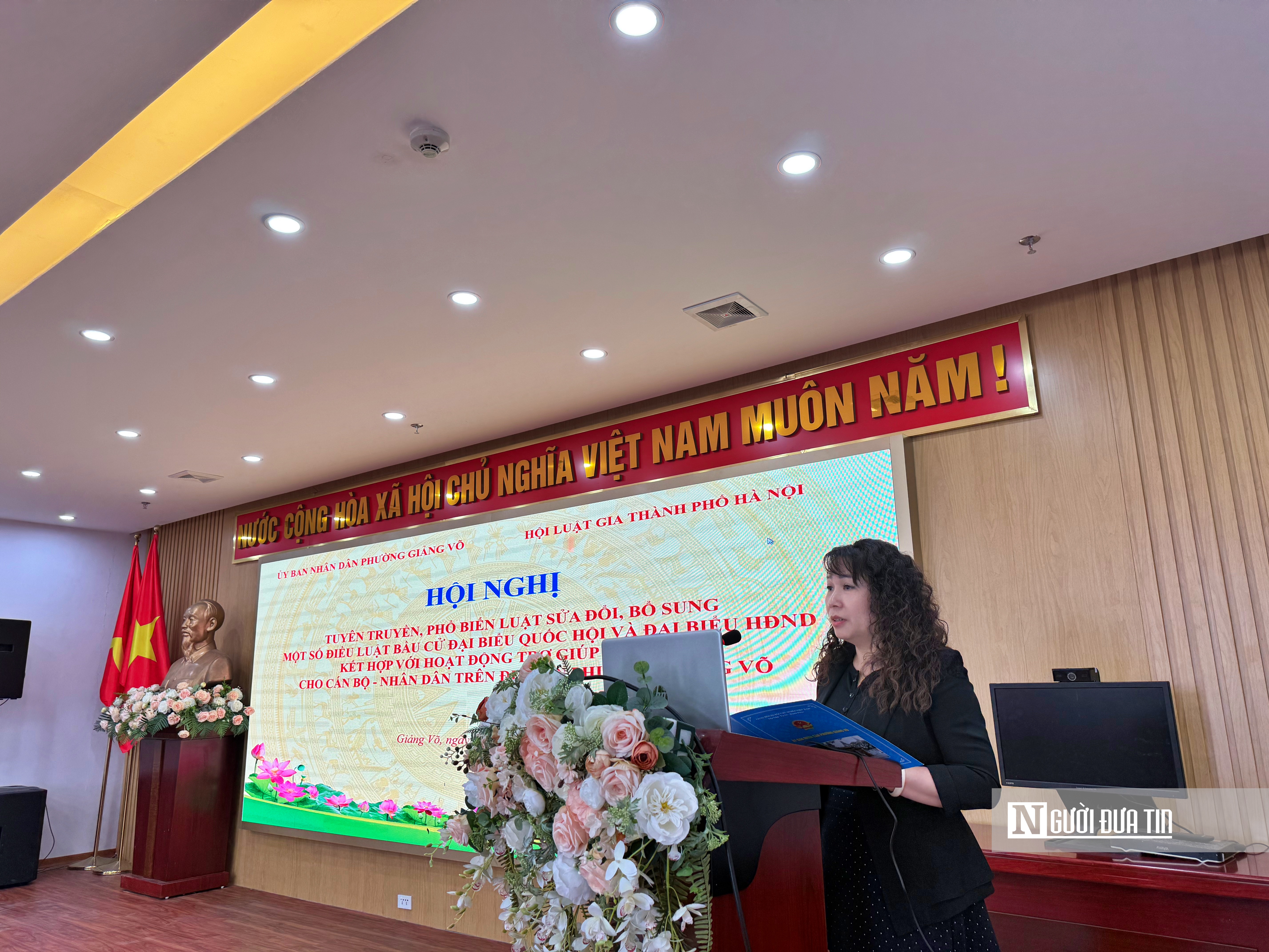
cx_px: 634
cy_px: 476
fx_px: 880
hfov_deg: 71.6
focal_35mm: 24
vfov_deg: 56.8
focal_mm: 6.76
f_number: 1.78
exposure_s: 1/100
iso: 64
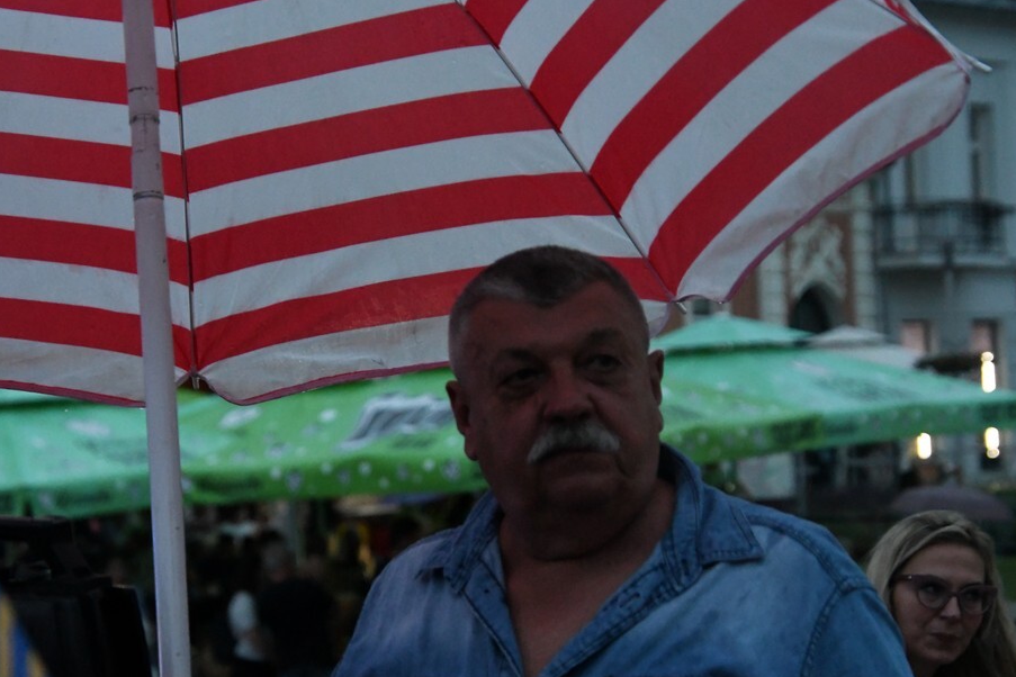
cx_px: 461
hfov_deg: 16.1
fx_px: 3584
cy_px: 346
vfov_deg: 10.8
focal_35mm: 127
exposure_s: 1/160
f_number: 5
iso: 8000
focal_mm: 75
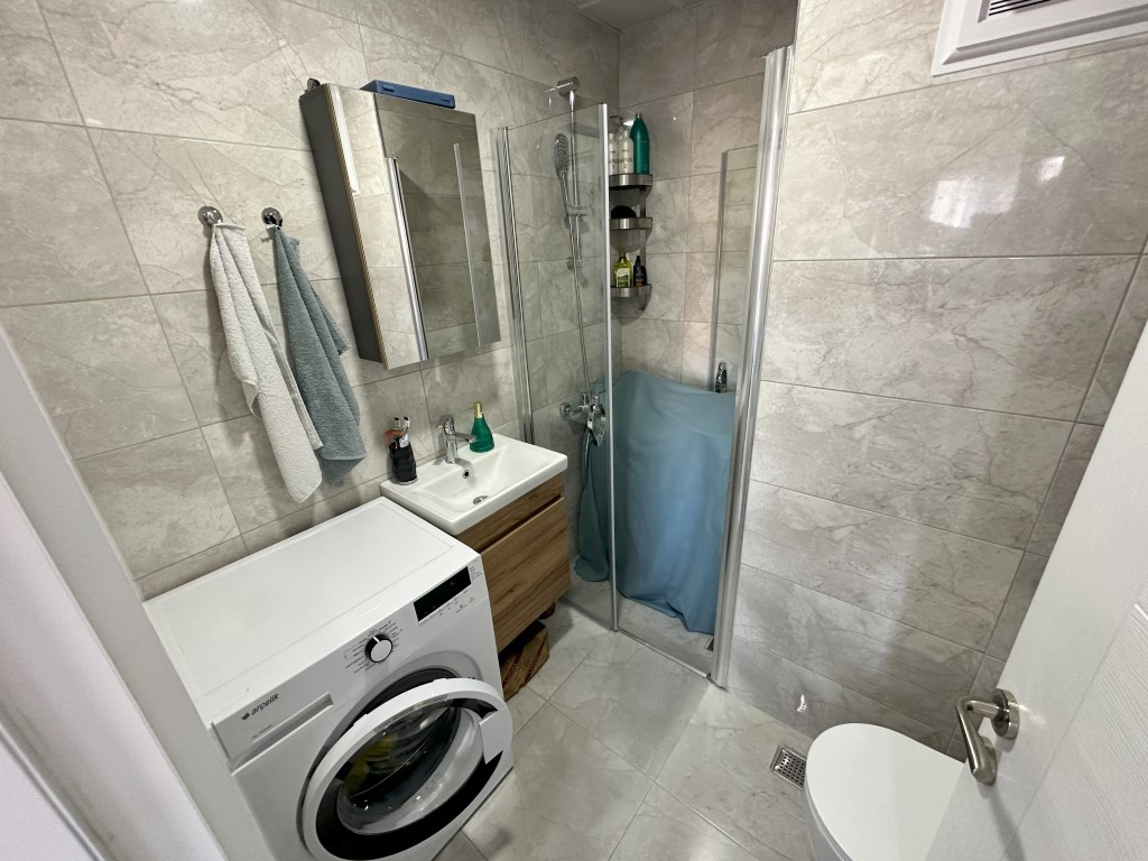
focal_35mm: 14
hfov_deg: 102.1
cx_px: 574
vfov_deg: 85.7
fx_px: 464
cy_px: 430
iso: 250
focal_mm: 2.22
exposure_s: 1/50
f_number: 2.2
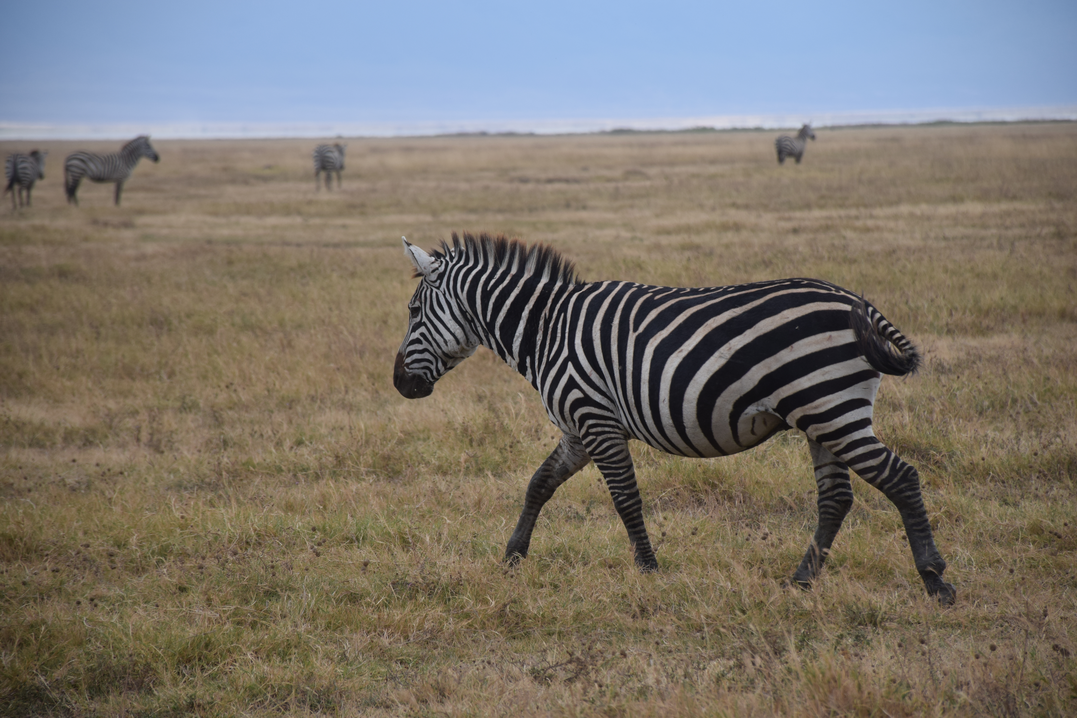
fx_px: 6282
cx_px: 538
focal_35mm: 210
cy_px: 359
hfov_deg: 9.8
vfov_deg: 6.5
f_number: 5.6
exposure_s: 1/500
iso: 200
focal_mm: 140
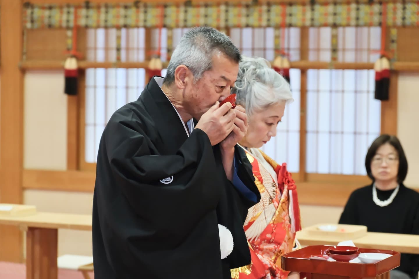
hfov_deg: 19.5
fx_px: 1222
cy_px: 140
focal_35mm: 105
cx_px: 210
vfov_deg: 13.0
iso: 3200
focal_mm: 70
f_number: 3.5
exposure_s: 1/60
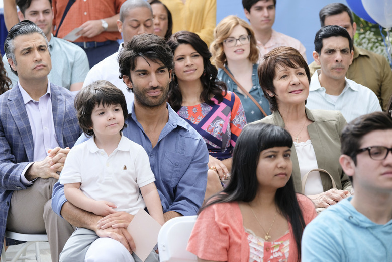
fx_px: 1884
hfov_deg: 11.9
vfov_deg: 7.9
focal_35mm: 173
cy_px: 131
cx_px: 196
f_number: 5
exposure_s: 1/400
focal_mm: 115
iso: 500
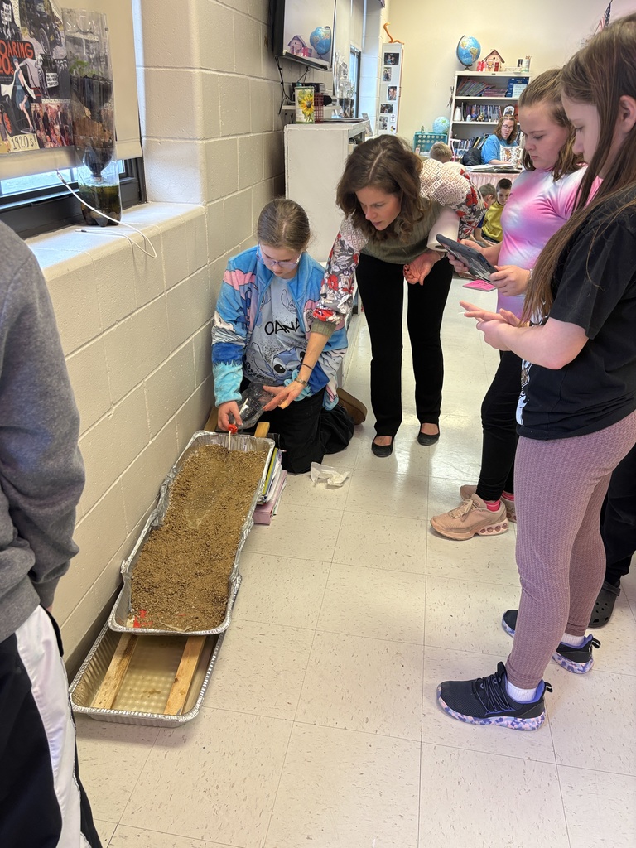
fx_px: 637
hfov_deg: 53.1
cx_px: 318
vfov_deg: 67.3
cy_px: 424
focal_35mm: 26
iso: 80
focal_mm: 5.96
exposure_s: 1/60
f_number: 1.6
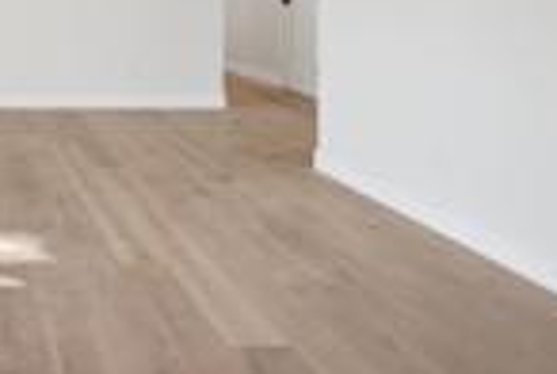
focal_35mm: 40
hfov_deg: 39.3
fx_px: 620
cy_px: -23
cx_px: -61
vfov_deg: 30.5
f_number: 8
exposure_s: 1/30
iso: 400
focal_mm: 13
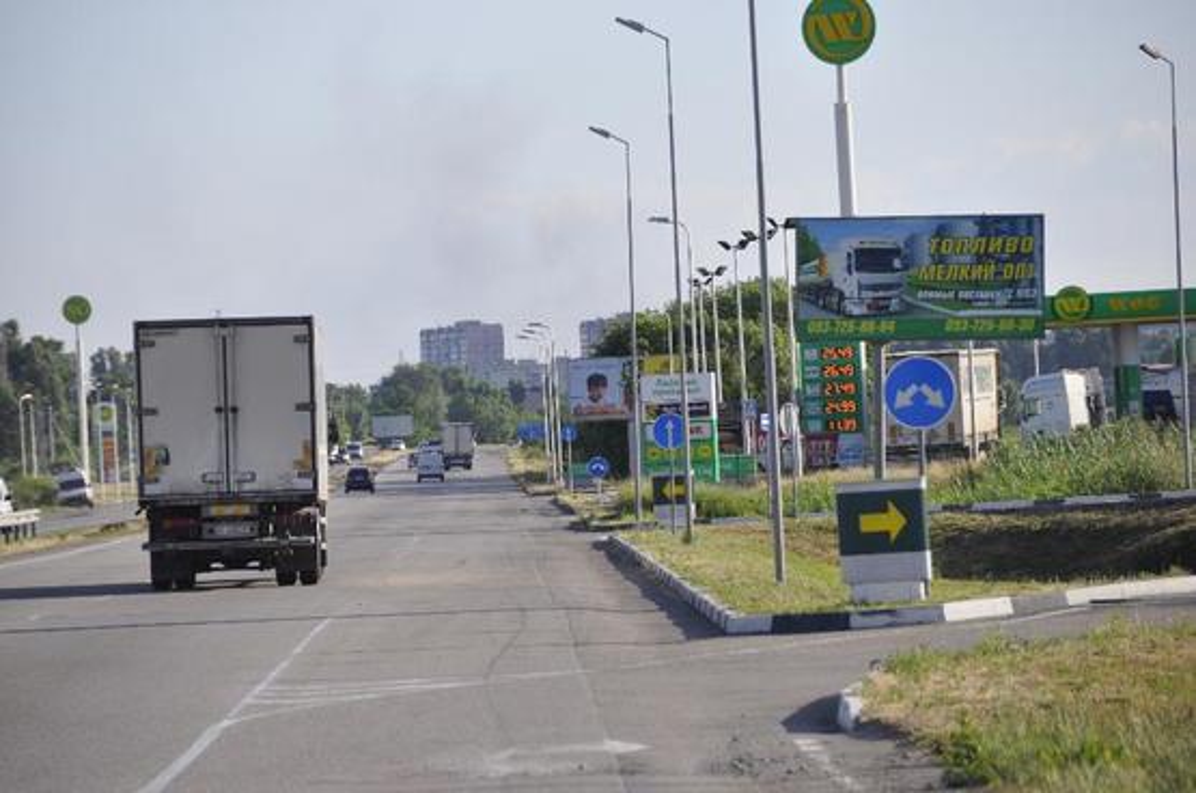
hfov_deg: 8.1
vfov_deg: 5.4
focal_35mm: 255
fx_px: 8457
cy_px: 396
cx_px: 598
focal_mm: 170
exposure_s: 1/640
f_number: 6.3
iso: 200
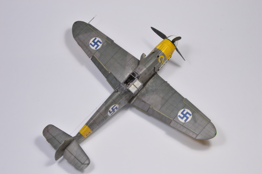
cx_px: 131
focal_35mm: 63
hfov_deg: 31.9
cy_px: 87
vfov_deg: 21.5
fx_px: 458
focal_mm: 42
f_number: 20
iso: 100
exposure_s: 1/5
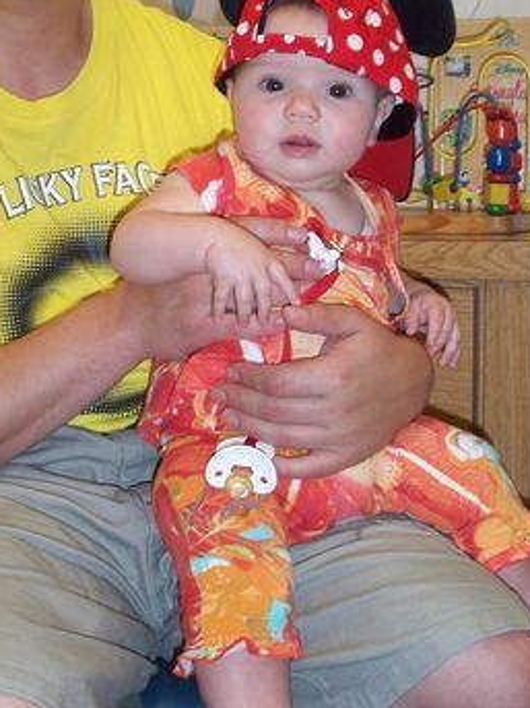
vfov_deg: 27.9
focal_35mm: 69
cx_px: 144
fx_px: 1409
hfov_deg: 21.1
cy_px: 213
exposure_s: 1/30
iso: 200
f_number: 3.4
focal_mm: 7.9
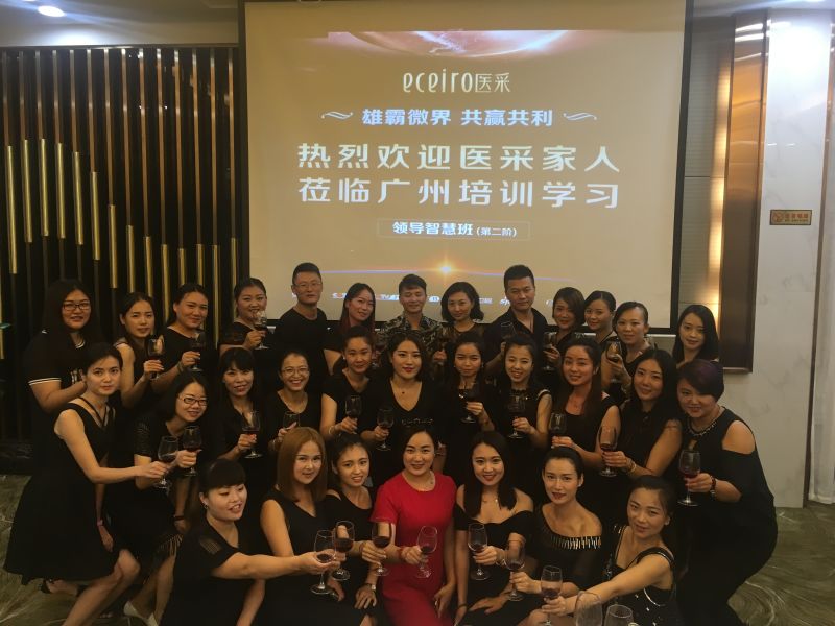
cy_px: 313
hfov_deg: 61.7
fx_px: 700
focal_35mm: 29
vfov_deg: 48.2
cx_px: 418
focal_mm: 4.15
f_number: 2.2
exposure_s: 1/33
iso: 80
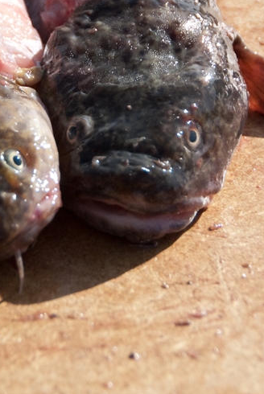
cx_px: 52
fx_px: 3093
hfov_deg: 4.9
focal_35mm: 282
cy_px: 94
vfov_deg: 7.3
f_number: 5.3
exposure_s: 1/800
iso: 200
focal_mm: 90
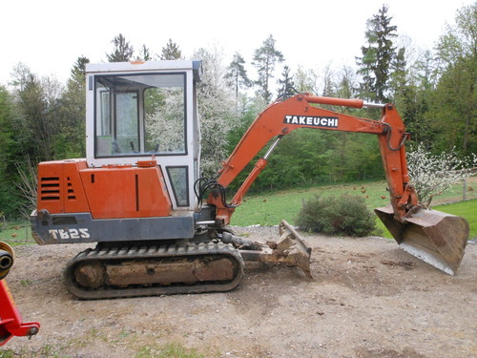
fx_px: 386
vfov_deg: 49.7
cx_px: 238
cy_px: 179
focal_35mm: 28
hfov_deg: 63.4
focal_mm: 5
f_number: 3.7
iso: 320
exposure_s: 1/125
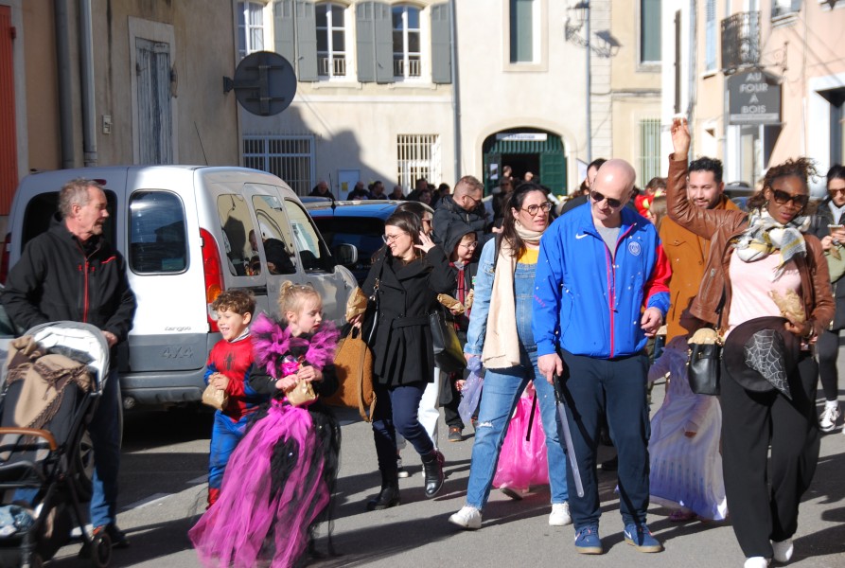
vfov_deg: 14.1
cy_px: 284
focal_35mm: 98
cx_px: 422
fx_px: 2294
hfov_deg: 20.9
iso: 200
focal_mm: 65
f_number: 6.3
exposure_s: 1/640
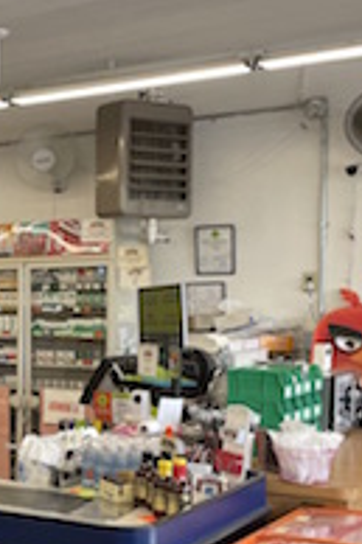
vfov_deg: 29.9
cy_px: 365
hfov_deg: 18.6
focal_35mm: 67
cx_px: -132
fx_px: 1012
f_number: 1.6
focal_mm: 4.2
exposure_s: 1/120
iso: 80
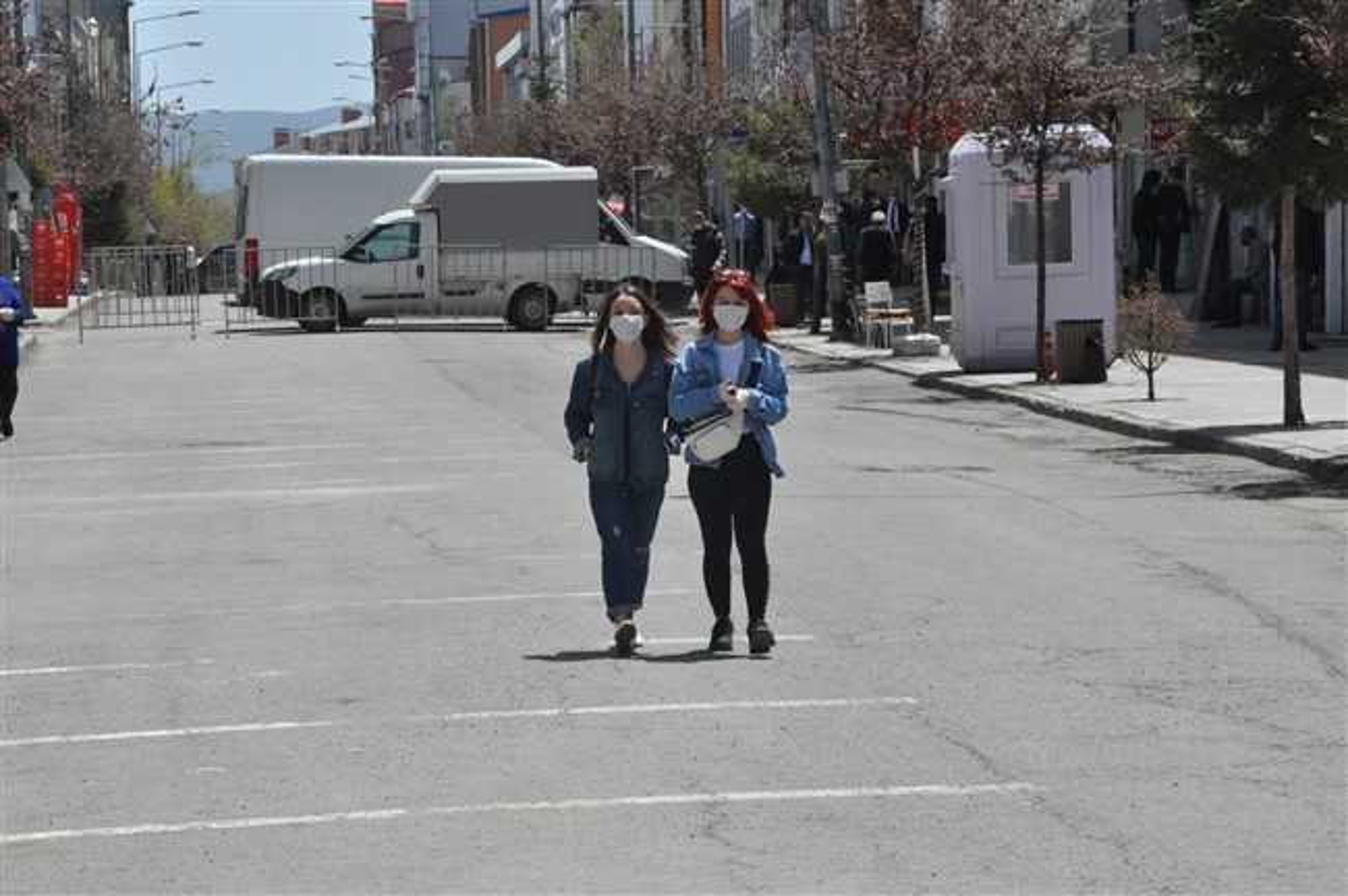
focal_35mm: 158
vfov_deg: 8.7
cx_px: 674
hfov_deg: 13.1
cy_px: 448
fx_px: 5891
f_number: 14
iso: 1000
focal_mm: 105
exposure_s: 1/800
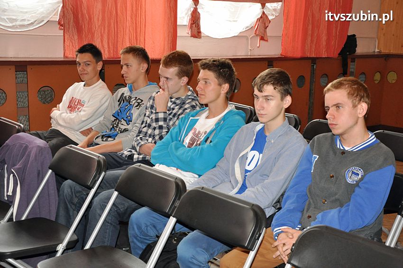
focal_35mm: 52
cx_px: 202
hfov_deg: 37.9
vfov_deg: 25.7
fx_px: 587
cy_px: 134
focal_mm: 35
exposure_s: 1/60
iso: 1000
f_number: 4.5
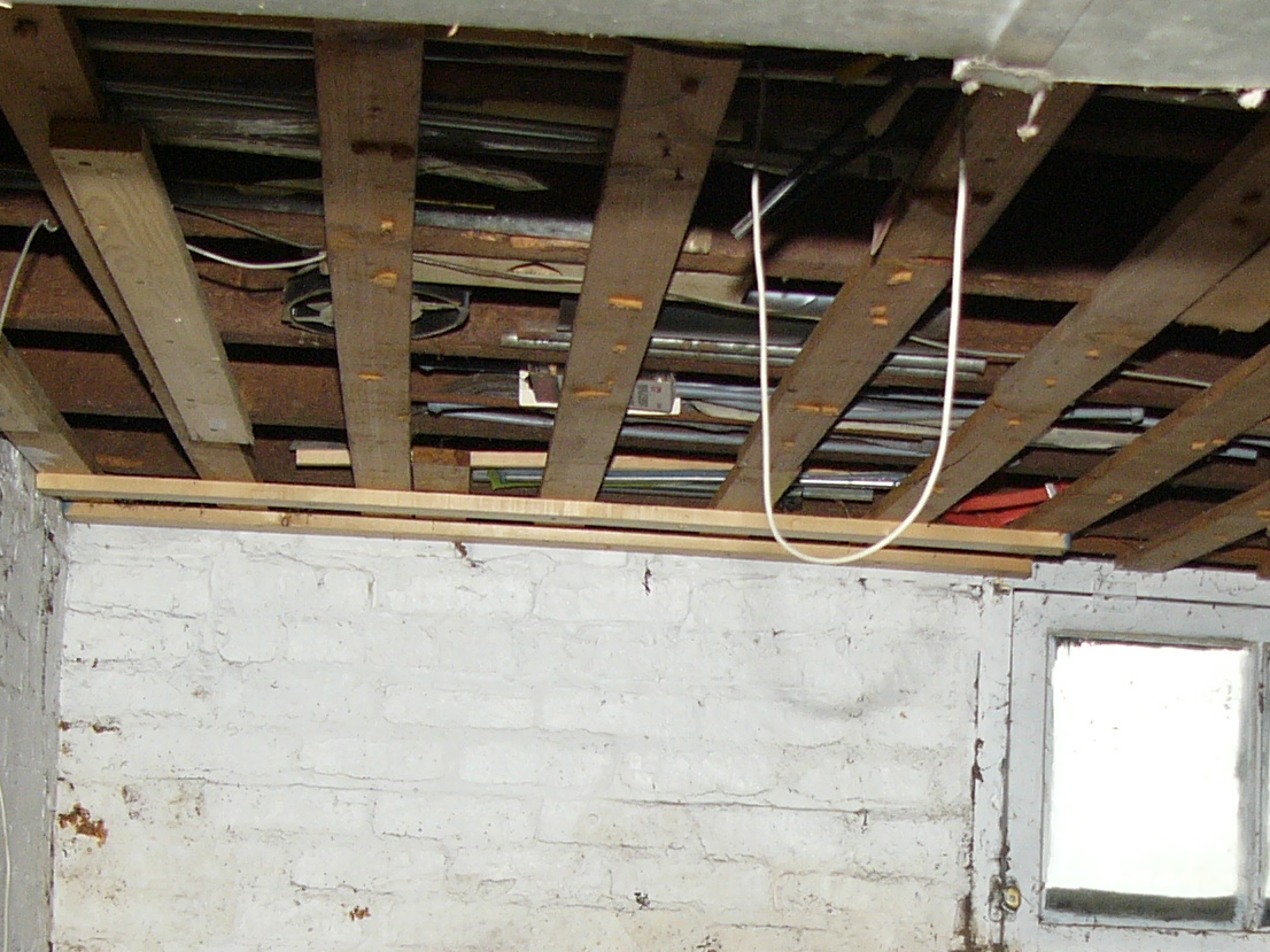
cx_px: 846
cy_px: 939
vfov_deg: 19.1
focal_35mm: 75
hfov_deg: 25.9
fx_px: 2751
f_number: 2.8
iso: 100
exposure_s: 1/60
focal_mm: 6
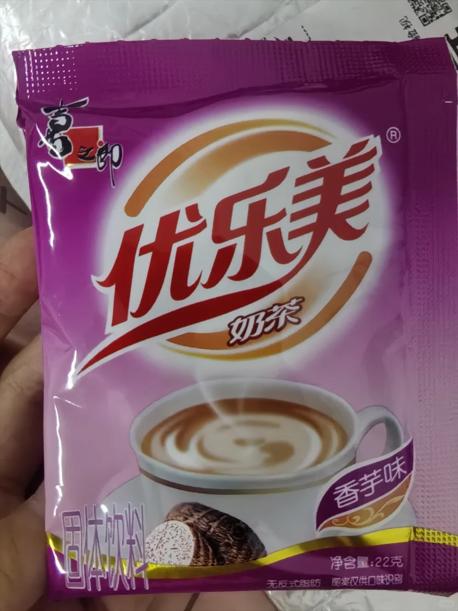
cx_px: 229
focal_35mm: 27
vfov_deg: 65.3
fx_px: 476
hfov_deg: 51.4
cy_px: 306
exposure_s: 1/33.2
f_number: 2.2
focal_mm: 1.68
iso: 200
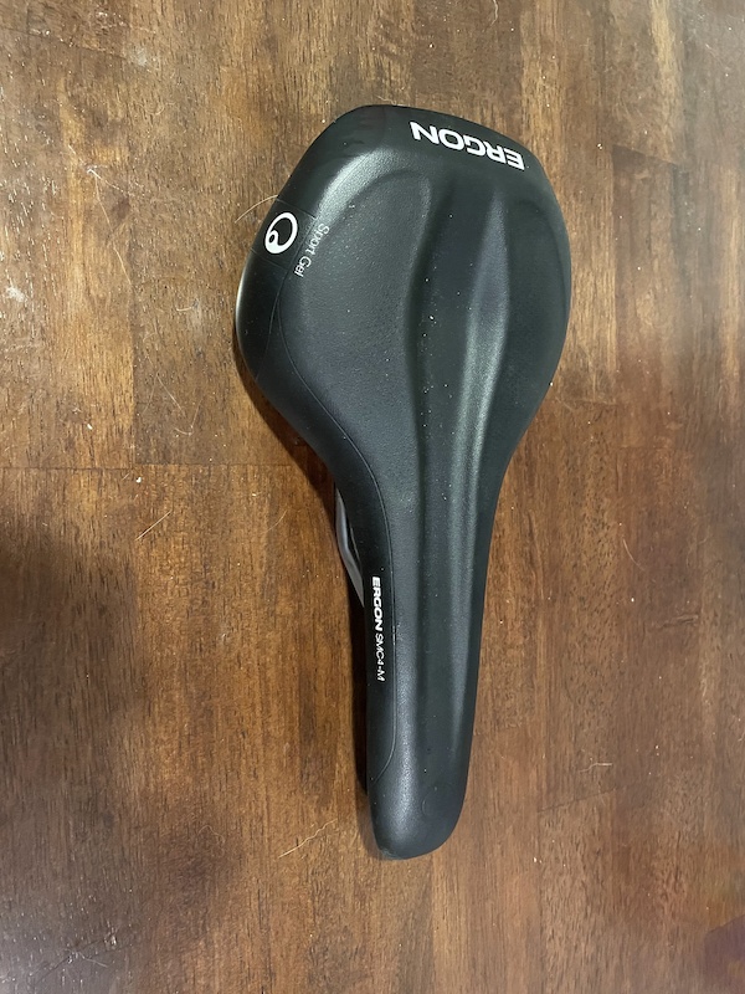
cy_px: 497
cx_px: 372
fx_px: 746
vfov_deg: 67.3
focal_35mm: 26
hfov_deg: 53.1
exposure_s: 1/30
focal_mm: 4.2
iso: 800
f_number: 1.6
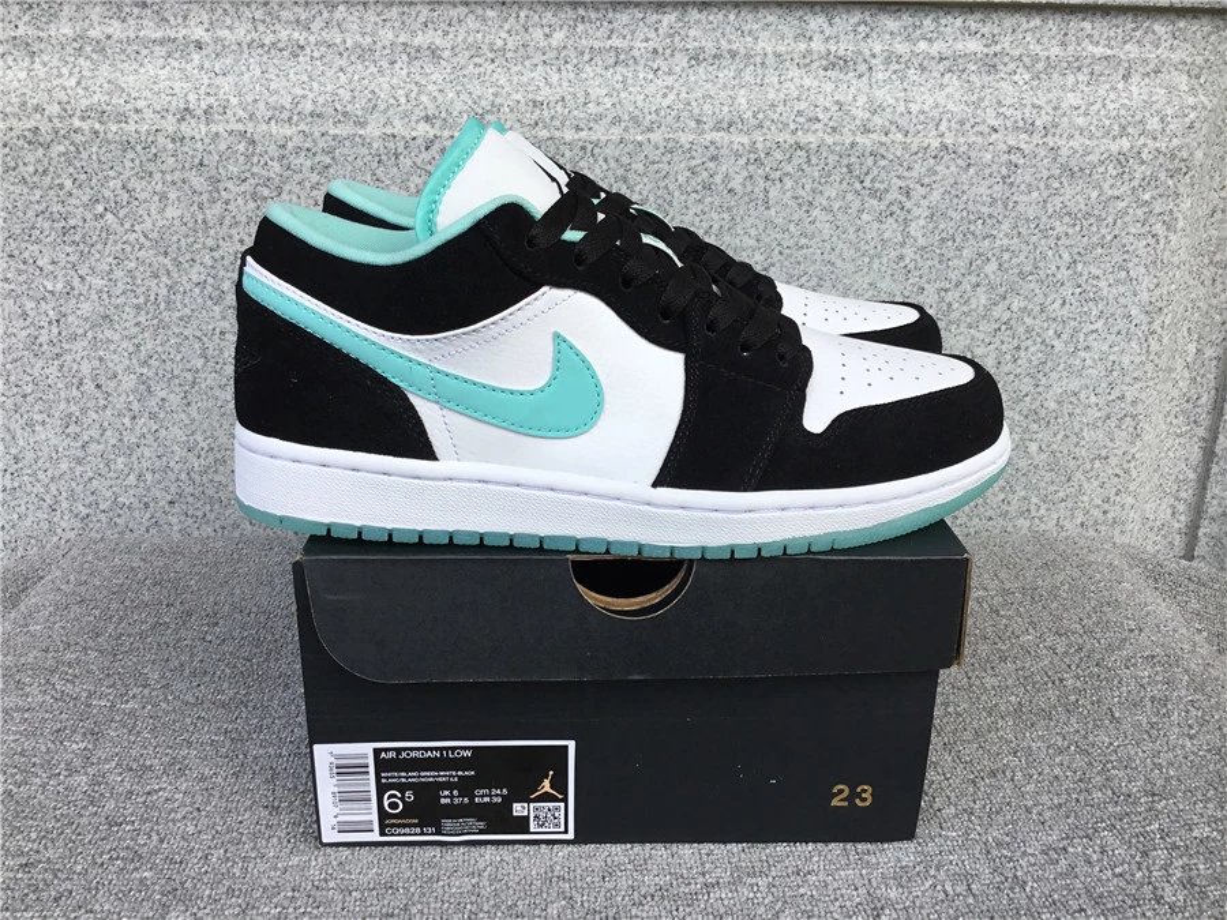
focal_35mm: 31
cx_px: 614
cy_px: 460
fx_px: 1099
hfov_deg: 58.4
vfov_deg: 45.4
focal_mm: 3.3
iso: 25
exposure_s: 1/241
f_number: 2.4
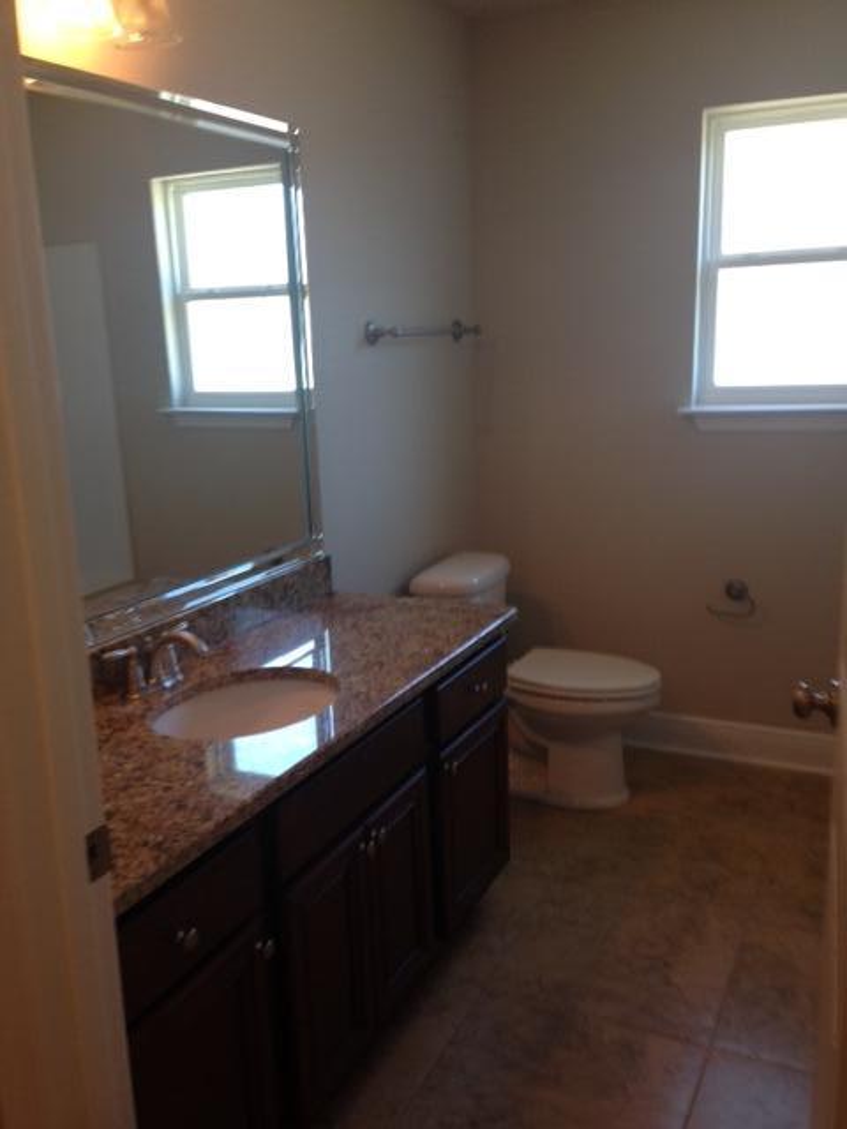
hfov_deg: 42.9
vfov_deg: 55.4
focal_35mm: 33
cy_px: 564
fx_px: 1077
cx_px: 424
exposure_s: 1/20
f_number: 2.4
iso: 50
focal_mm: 4.12
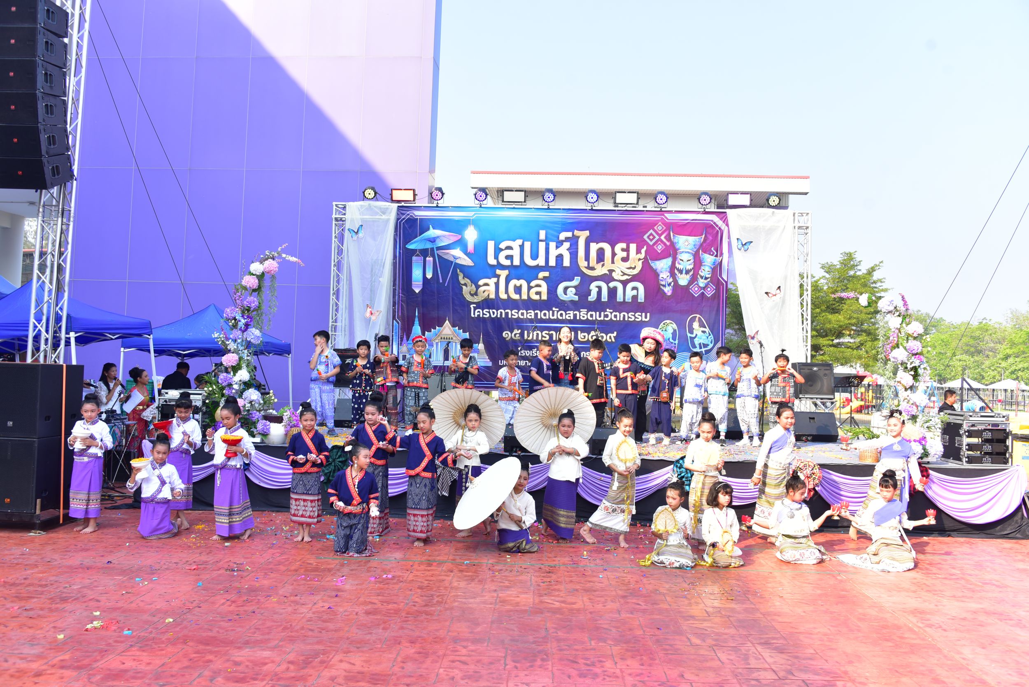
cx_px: 514
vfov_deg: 46.4
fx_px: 801
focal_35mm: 28
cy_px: 344
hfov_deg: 65.5
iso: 200
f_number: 6.3
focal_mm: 28
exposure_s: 1/200
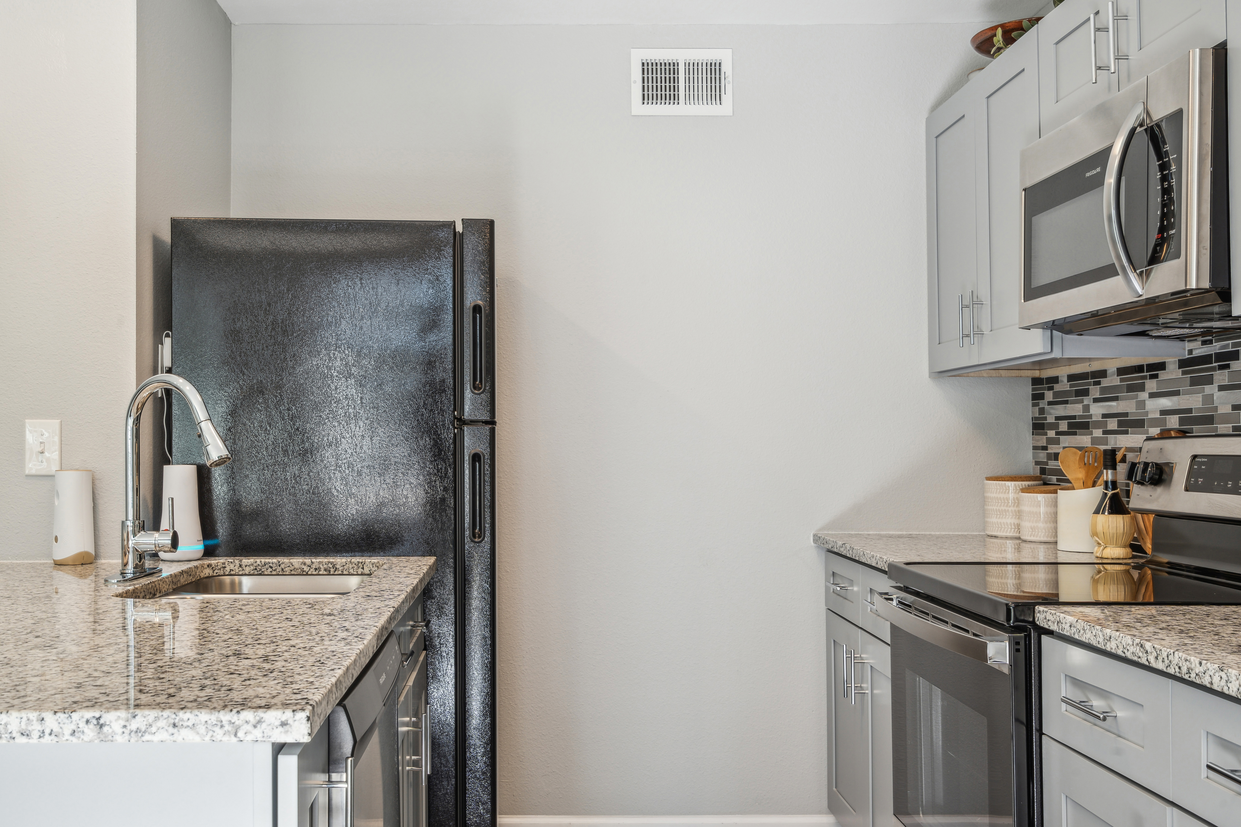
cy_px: 414
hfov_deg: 54.4
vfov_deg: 37.9
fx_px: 1206
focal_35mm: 35
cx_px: 620
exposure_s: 1/10
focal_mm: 35
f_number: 11
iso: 200
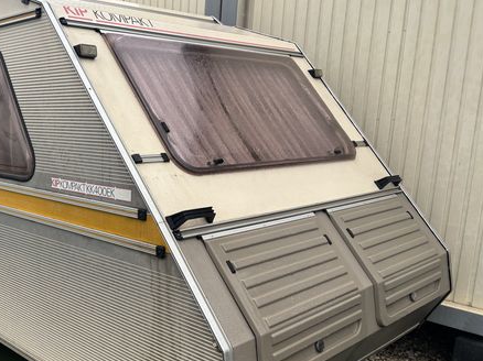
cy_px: 210
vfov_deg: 37.6
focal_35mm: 38
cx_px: 132
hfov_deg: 47.5
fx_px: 530
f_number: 1.6
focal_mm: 5.96
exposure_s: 1/318
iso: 50
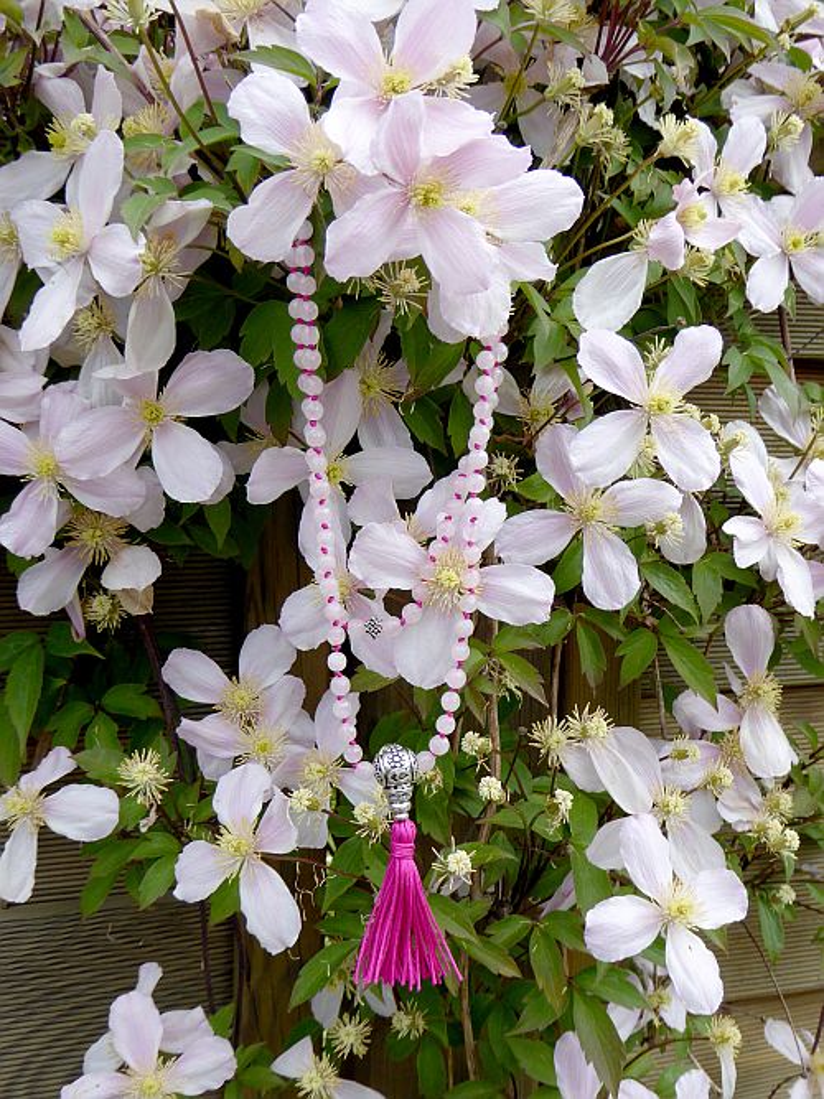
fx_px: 1460
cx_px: 412
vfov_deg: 41.2
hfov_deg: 31.5
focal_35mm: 46
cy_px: 550
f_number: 3.9
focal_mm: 7.8
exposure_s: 1/200
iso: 100
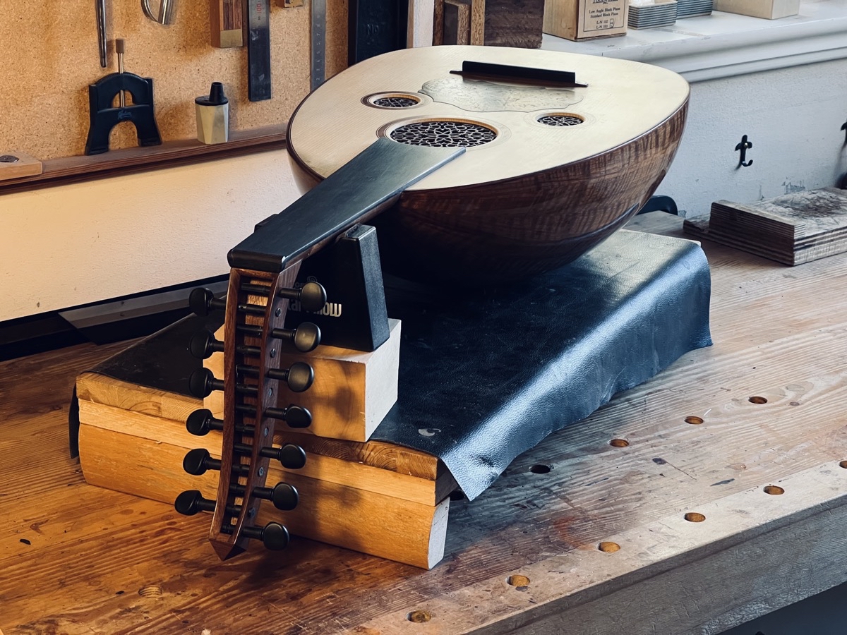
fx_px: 1884
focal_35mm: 77
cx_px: 424
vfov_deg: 19.1
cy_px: 318
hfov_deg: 25.3
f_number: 2.8
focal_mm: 9
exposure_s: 1/50
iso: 160
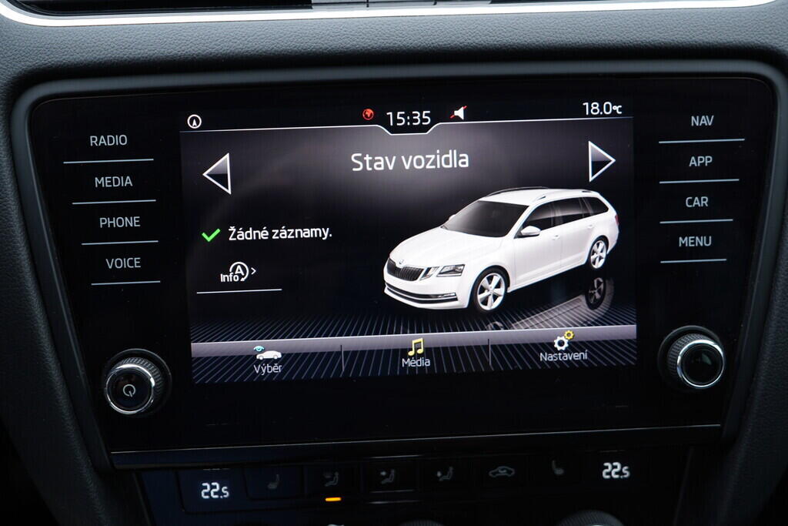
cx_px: 394
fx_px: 788
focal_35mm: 36
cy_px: 263
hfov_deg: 53.1
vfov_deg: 36.9
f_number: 2.8
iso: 160
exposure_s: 1/40
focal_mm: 24
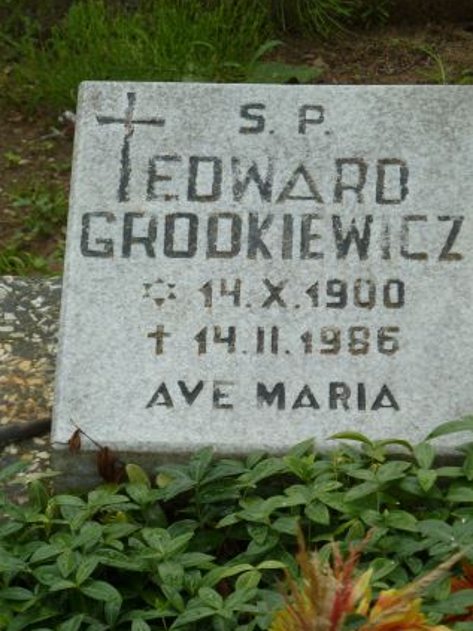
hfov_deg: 8.9
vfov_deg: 11.8
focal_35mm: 167
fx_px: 3044
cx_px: 266
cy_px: 349
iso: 80
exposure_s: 1/200
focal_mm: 24.1
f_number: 4.5
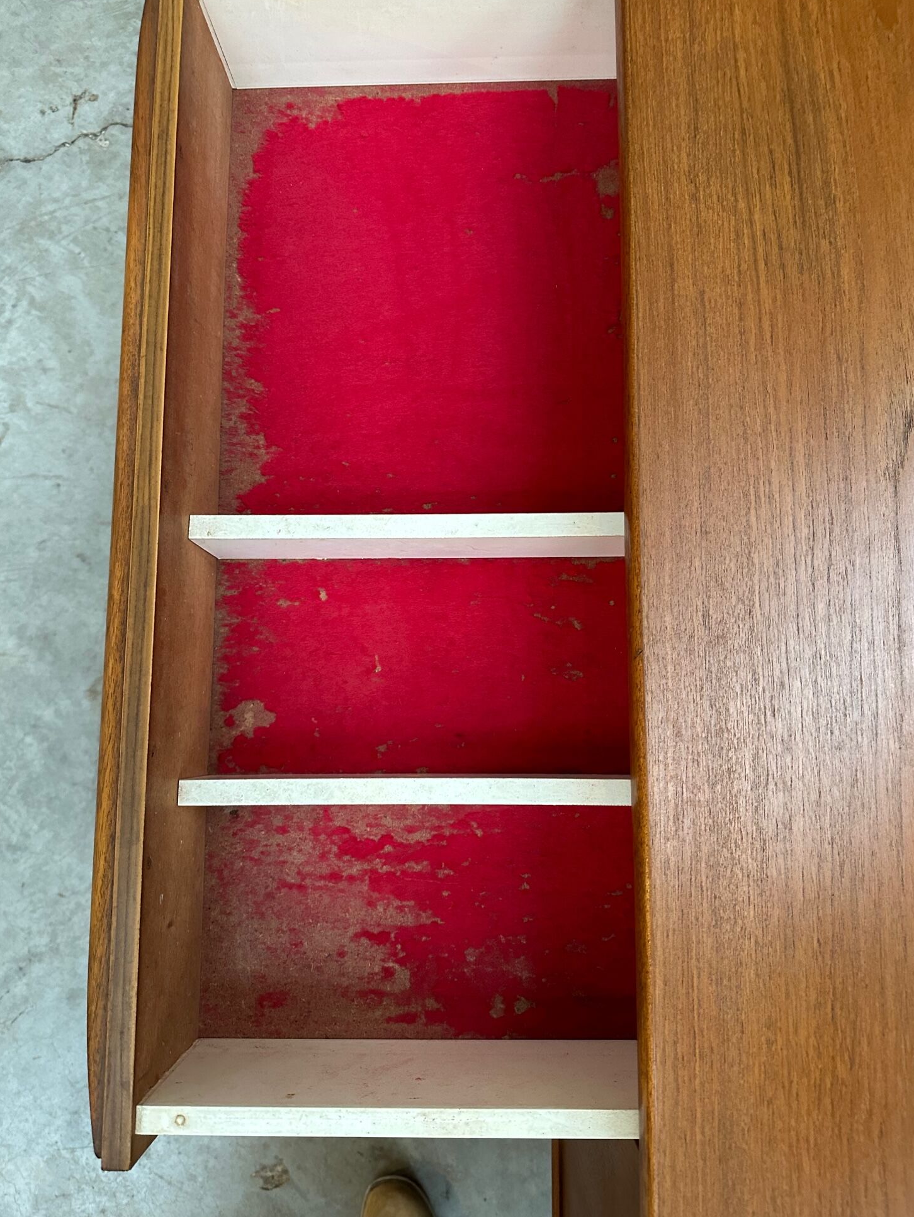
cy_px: 596
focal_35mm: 25
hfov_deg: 54.9
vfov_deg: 69.4
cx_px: 464
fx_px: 880
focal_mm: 6.86
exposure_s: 1/60
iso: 500
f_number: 1.78
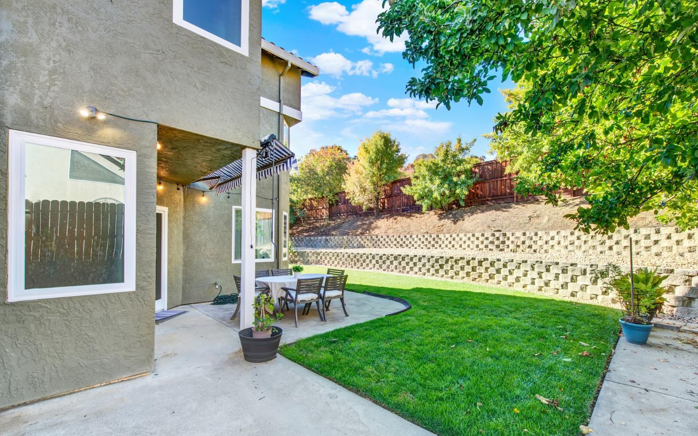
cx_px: 362
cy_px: 241
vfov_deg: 74.5
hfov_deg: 101.4
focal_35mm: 15
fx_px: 285
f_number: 14
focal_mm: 14
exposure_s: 1/20
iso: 100
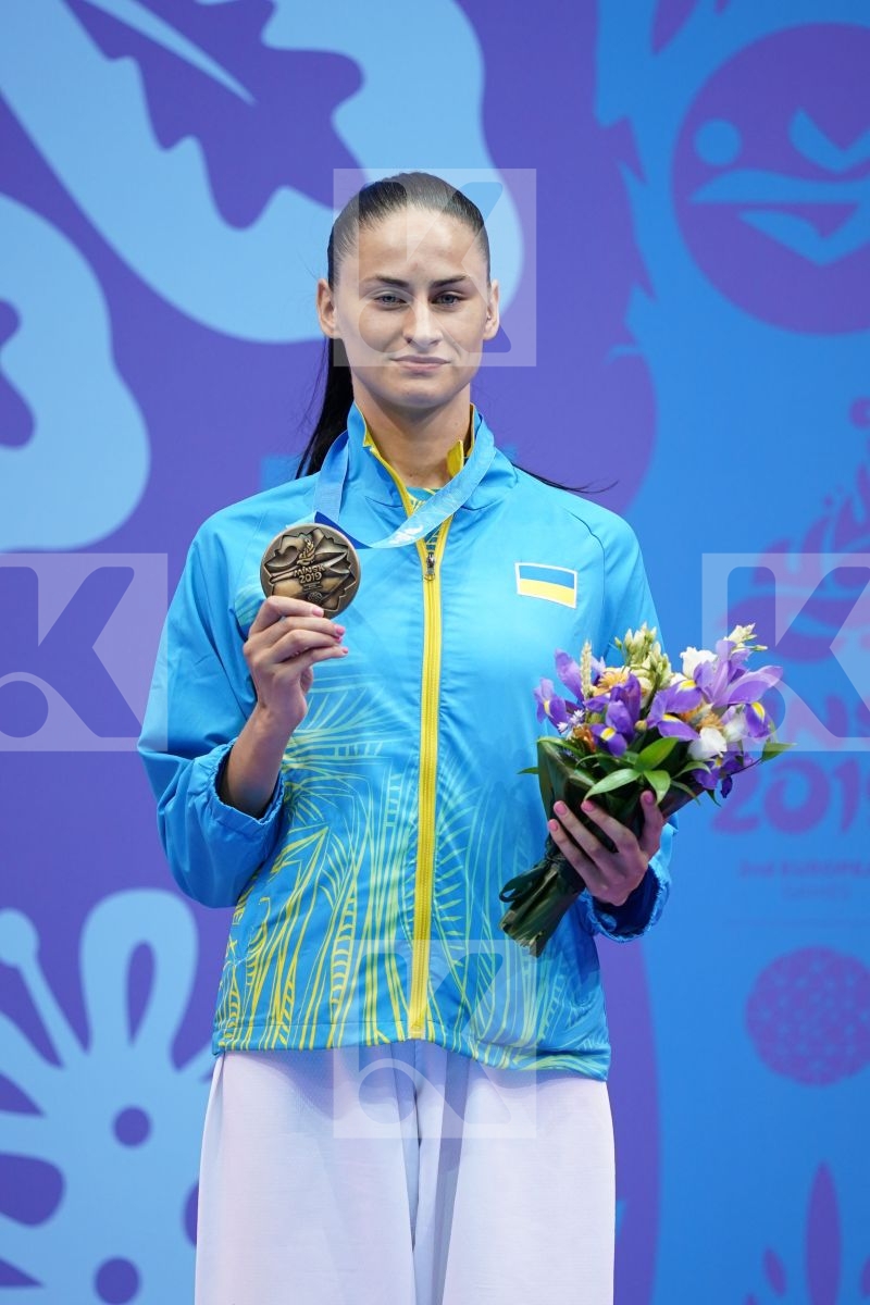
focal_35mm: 600
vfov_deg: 3.4
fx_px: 21748
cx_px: 435
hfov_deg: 2.3
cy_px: 652
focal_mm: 400
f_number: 2.8
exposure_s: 1/500
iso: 800
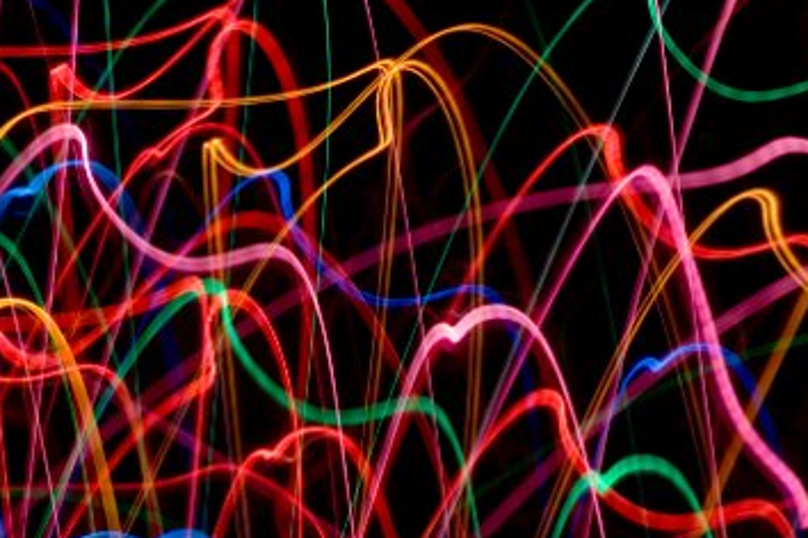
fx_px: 5788
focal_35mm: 258
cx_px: 208
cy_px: 319
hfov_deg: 8.0
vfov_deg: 5.3
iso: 100
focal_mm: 95
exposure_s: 8
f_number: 32
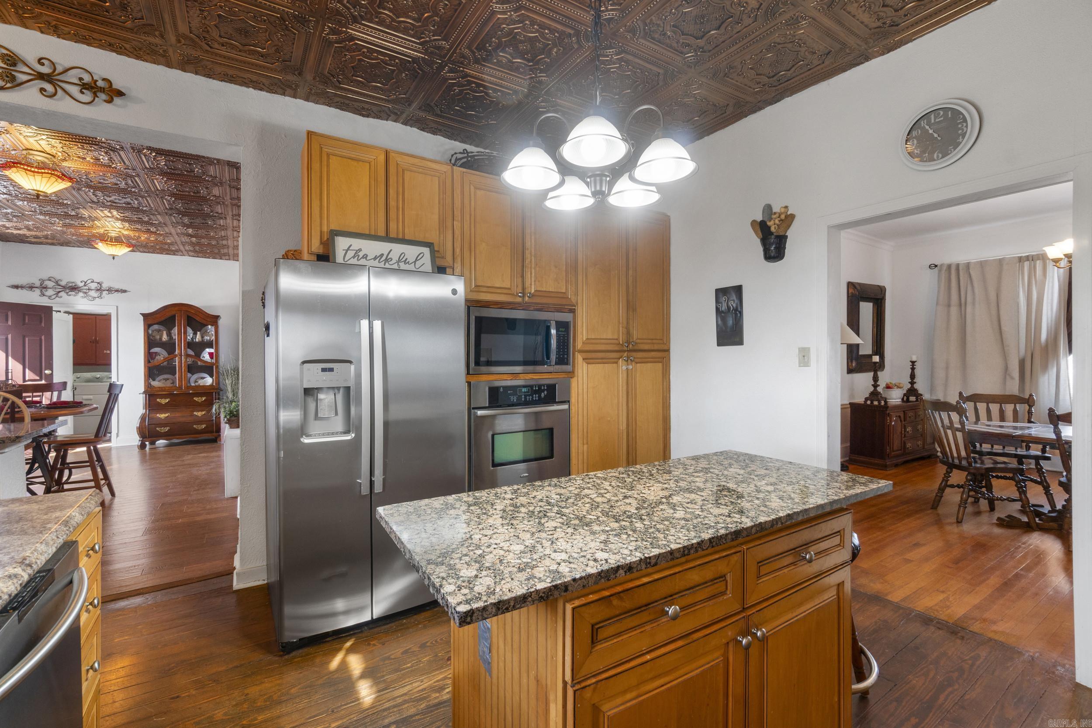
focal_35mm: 15
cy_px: 364
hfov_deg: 100.4
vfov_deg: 77.3
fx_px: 455
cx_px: 546
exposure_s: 1/1.67
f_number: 8
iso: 400
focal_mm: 10
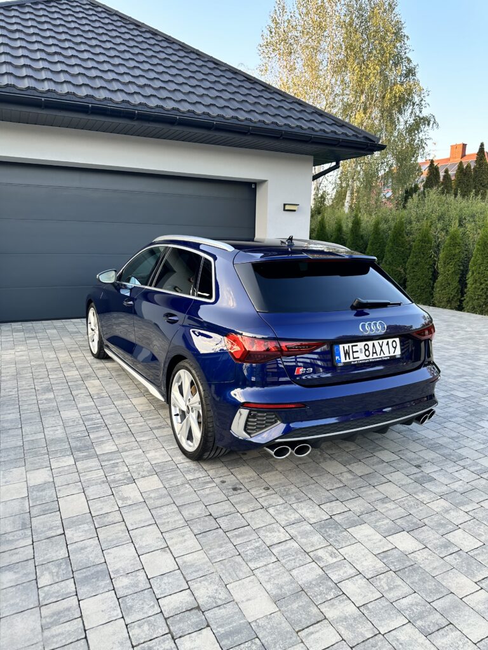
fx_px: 451
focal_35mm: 24
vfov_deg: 71.6
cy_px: 325
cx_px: 244
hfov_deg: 56.8
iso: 64
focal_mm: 6.86
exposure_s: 1/211
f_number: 1.78
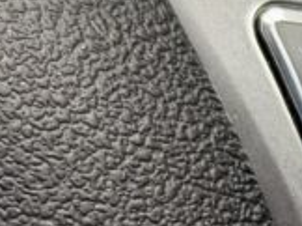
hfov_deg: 6.3
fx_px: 2648
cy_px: 346
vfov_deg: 4.8
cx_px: 645
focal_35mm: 304
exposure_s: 1/100
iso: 125
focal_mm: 6.76
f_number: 1.78
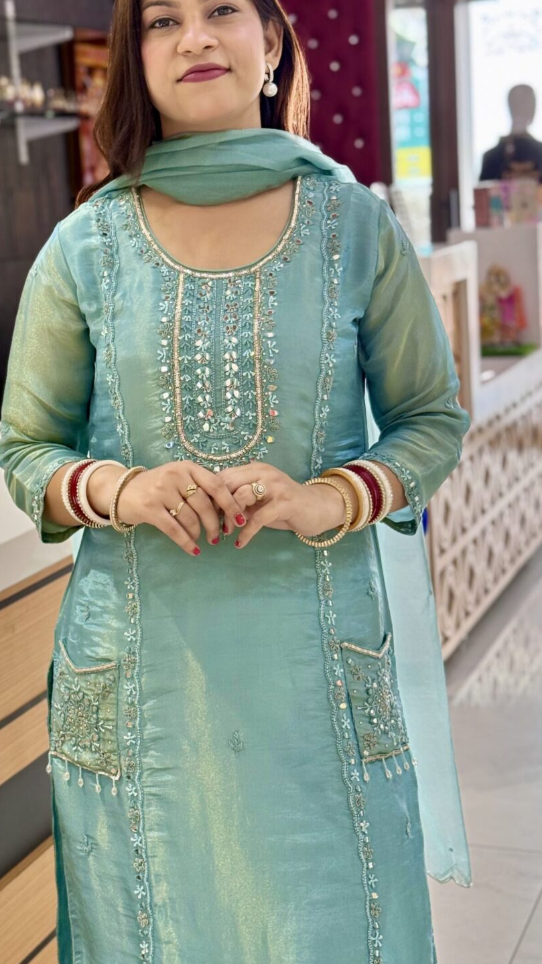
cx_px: 194
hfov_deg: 19.1
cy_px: 443
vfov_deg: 33.3
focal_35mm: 63
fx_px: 1610
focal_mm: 6.76
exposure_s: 1/100
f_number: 1.78
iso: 100
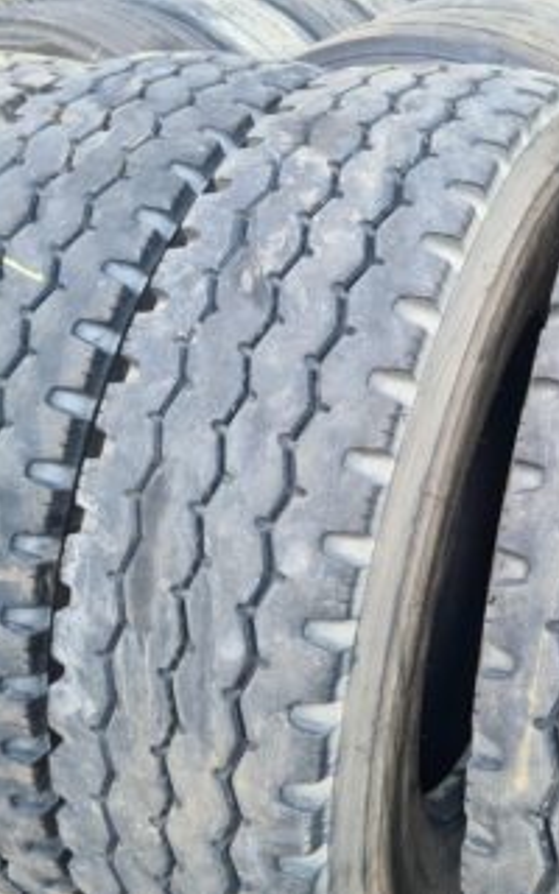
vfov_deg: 52.7
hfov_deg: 33.3
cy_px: 448
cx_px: 458
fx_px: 902
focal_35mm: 37
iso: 50
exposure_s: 1/254
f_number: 1.8
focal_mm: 5.4
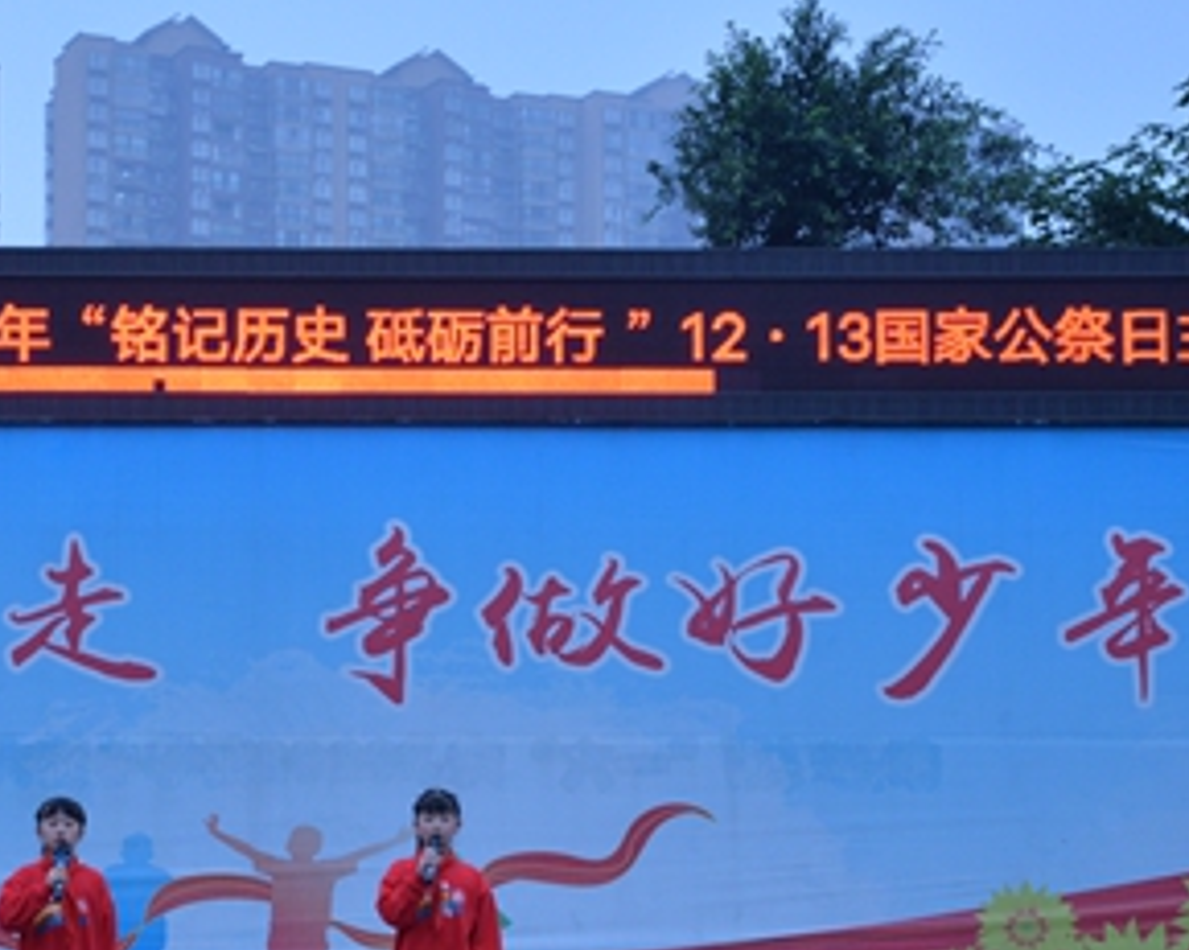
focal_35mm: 79
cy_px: 611
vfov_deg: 19.4
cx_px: 292
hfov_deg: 23.9
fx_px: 2779
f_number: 8
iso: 1250
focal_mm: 38
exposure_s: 1/200
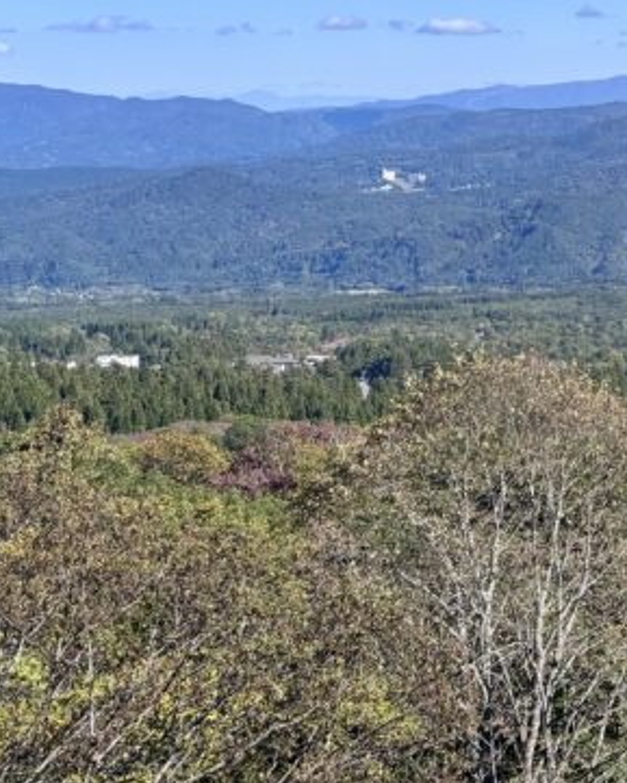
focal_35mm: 72
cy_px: -37
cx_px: 996
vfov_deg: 24.9
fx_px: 1669
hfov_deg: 18.4
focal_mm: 5.96
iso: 50
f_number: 1.6
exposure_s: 1/1103
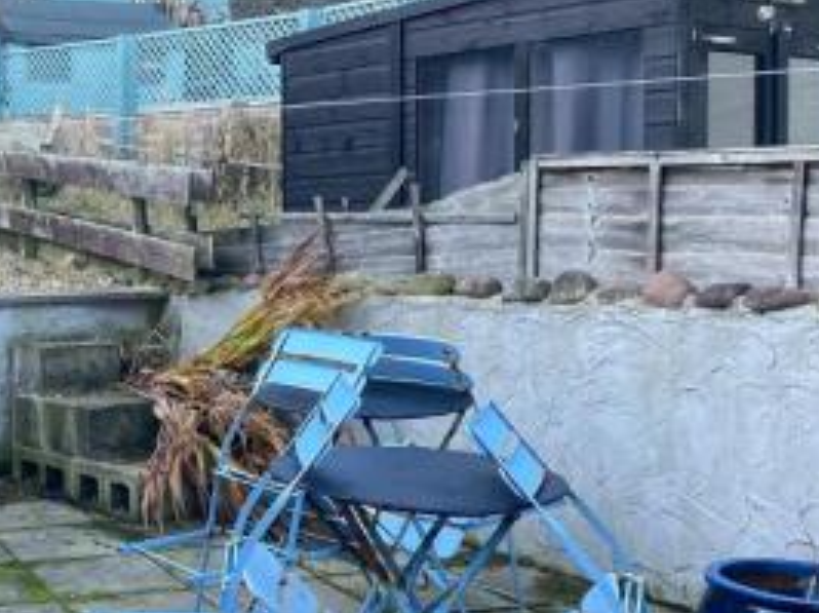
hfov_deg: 31.1
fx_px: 1347
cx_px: -17
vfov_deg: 25.6
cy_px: 306
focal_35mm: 57
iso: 64
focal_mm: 4.25
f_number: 1.8
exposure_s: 1/121
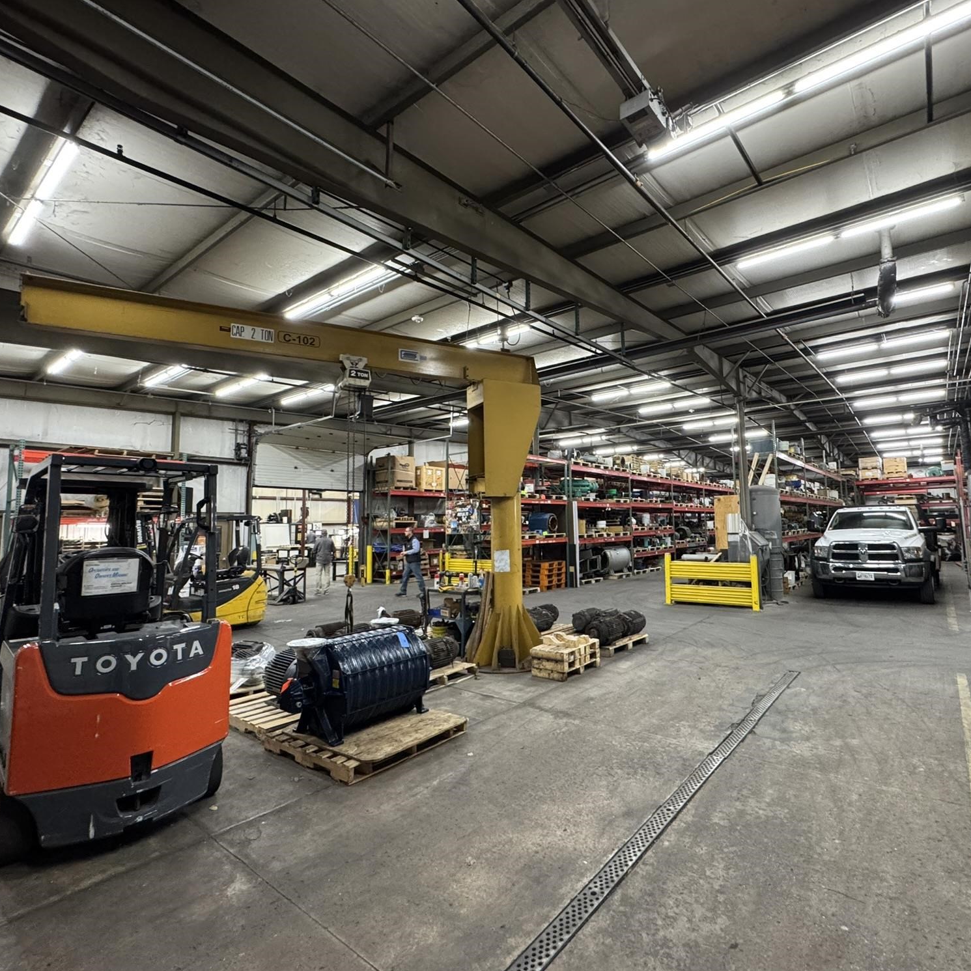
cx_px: 542
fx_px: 540
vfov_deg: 84.0
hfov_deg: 83.6
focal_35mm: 17
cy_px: 478
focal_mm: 2.22
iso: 500
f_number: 2.2
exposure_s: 1/60
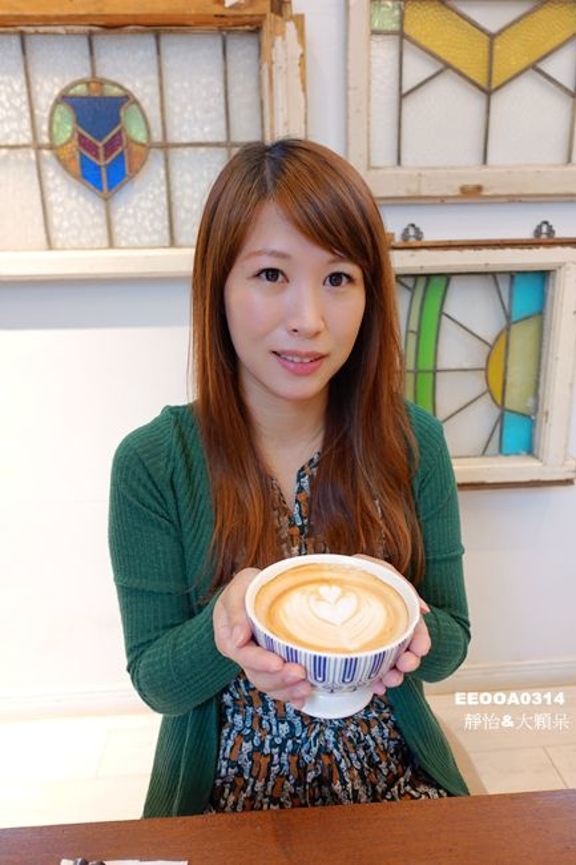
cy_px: 432
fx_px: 576
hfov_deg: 53.1
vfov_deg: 73.8
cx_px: 288
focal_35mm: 24
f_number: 1.8
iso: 250
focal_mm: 8.8
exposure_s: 1/30
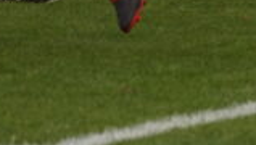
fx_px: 8240
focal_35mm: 1212
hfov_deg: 1.8
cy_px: -242
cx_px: 130
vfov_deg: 1.0
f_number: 5
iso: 400
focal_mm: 160
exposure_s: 1/2000
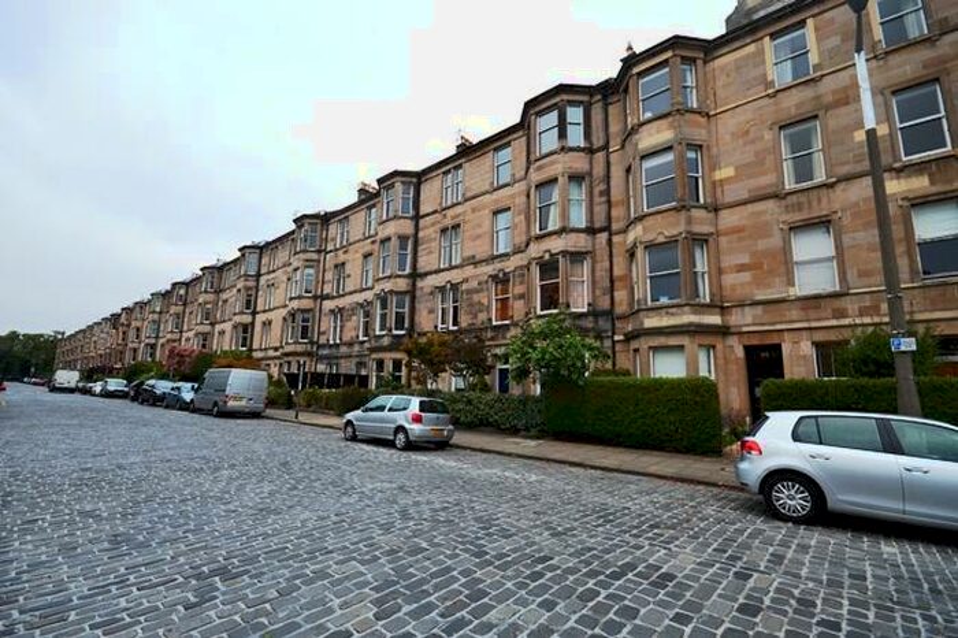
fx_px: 399
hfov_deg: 100.4
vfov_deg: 77.3
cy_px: 319
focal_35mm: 15
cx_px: 479
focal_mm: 10
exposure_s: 1/125
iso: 400
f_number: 9
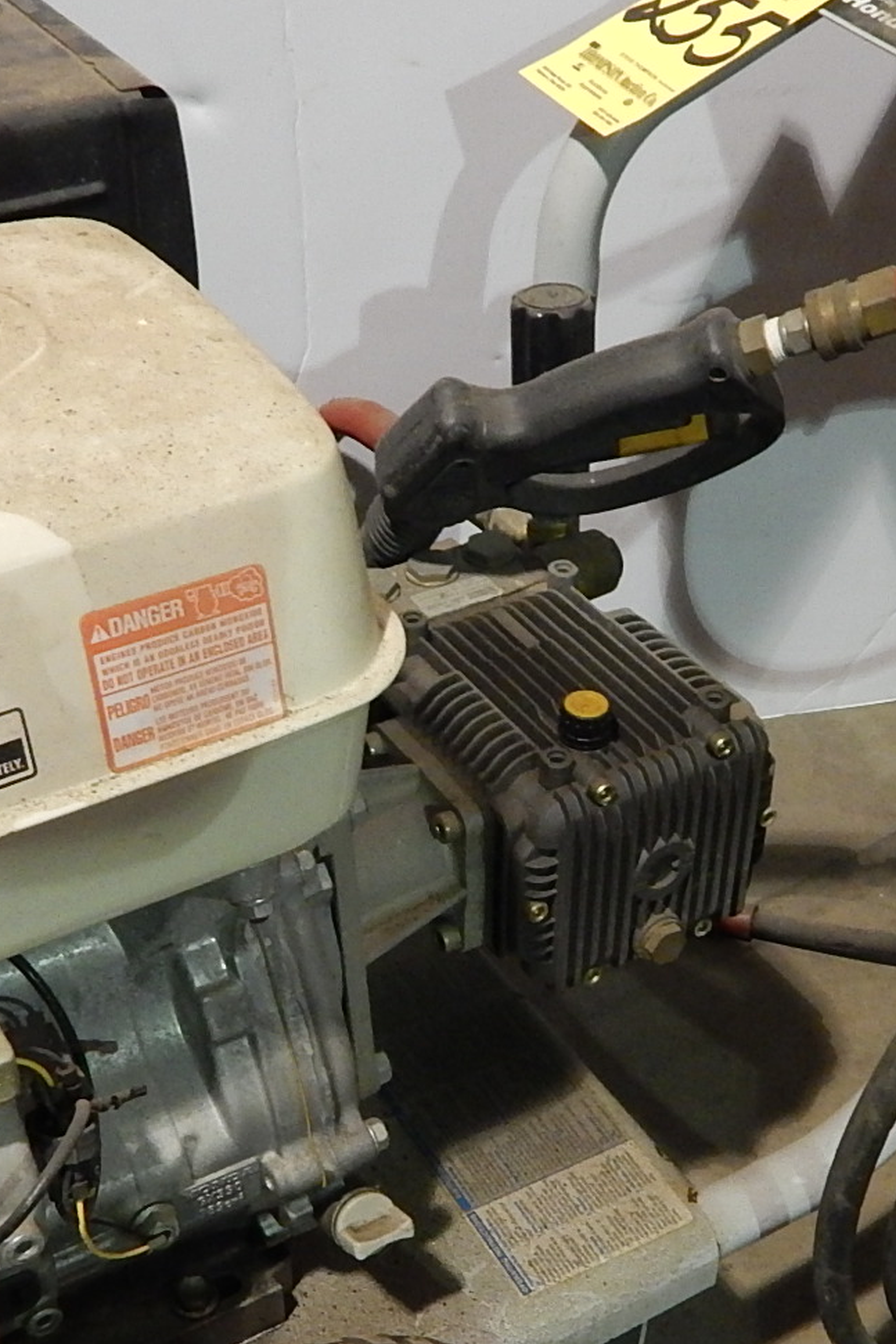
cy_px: 864
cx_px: 514
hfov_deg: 24.2
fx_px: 2091
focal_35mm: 56
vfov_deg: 35.4
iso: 400
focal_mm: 4
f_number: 3
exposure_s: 1/30
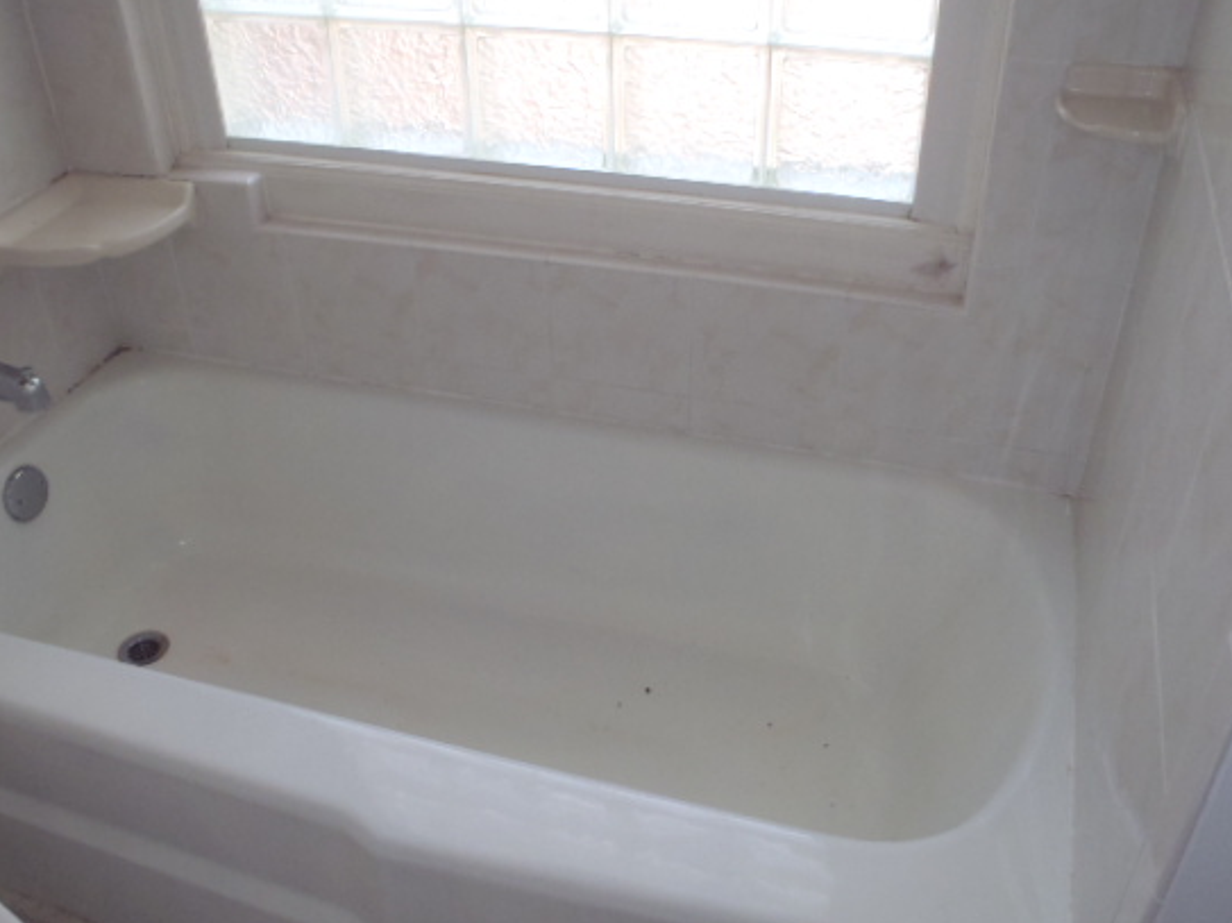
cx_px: 558
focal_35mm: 33
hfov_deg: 55.3
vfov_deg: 42.9
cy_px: 444
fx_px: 1174
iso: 250
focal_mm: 5
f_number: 3.9
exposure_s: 1/40
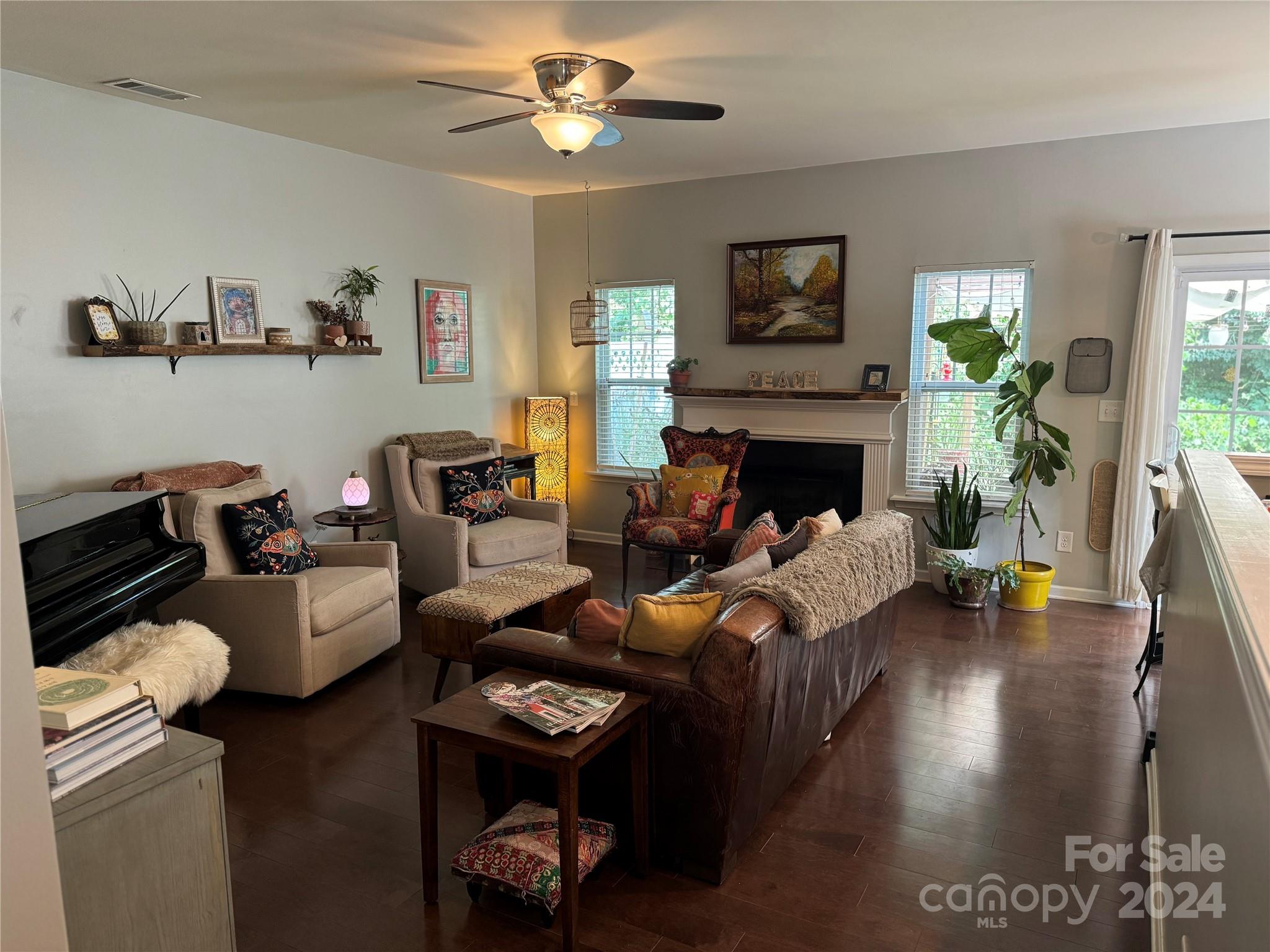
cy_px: 476
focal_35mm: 24
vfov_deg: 56.8
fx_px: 881
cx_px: 635
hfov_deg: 71.6
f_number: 1.78
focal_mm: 6.76
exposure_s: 1/60
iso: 250
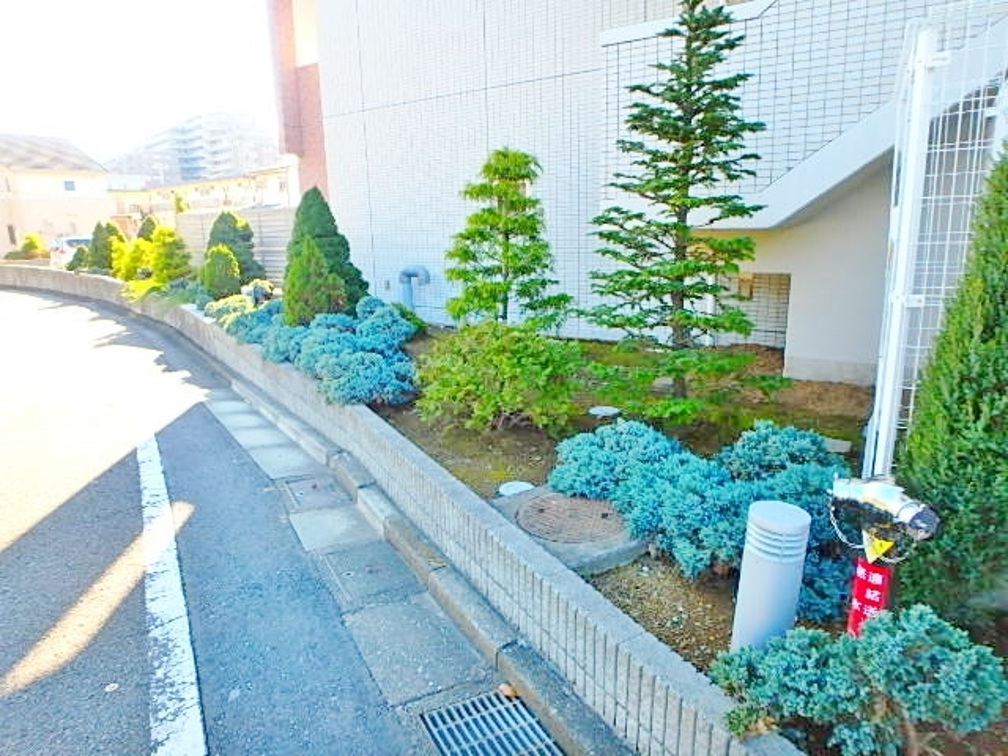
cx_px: 504
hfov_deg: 79.0
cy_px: 378
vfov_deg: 63.4
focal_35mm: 21
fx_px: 612
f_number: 3.5
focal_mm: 3.7
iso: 125
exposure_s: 1/100
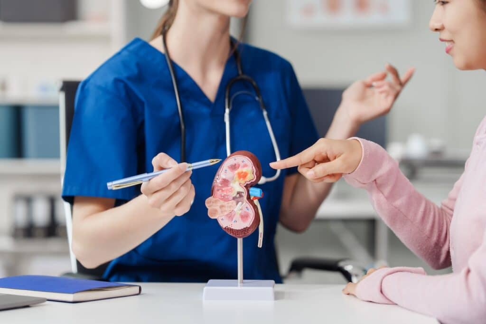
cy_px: 162
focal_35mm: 85
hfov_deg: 23.9
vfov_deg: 16.1
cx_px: 243
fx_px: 1147
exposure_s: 1/160
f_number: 2.2
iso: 320
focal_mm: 85
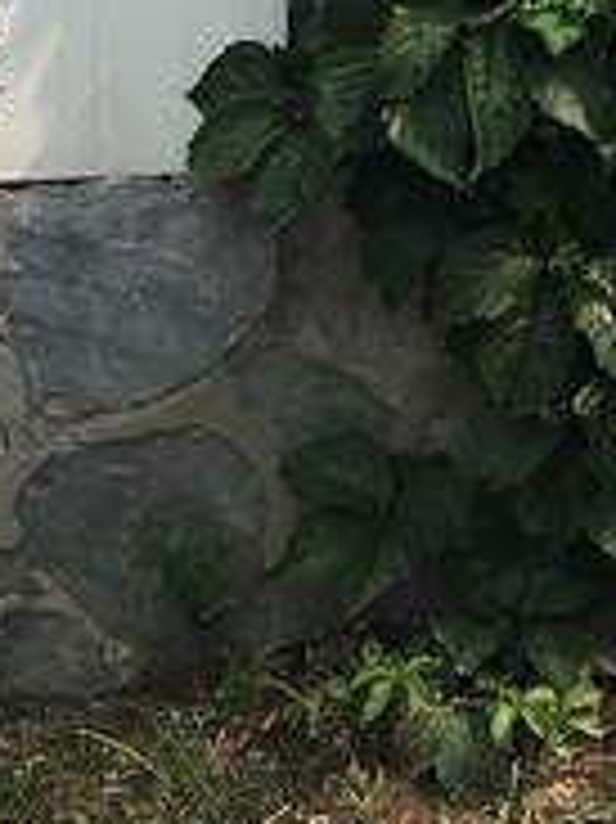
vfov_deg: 15.6
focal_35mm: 112
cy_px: -549
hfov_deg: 12.8
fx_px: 2661
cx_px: 809
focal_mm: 4.15
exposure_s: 1/974
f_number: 2.2
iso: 25
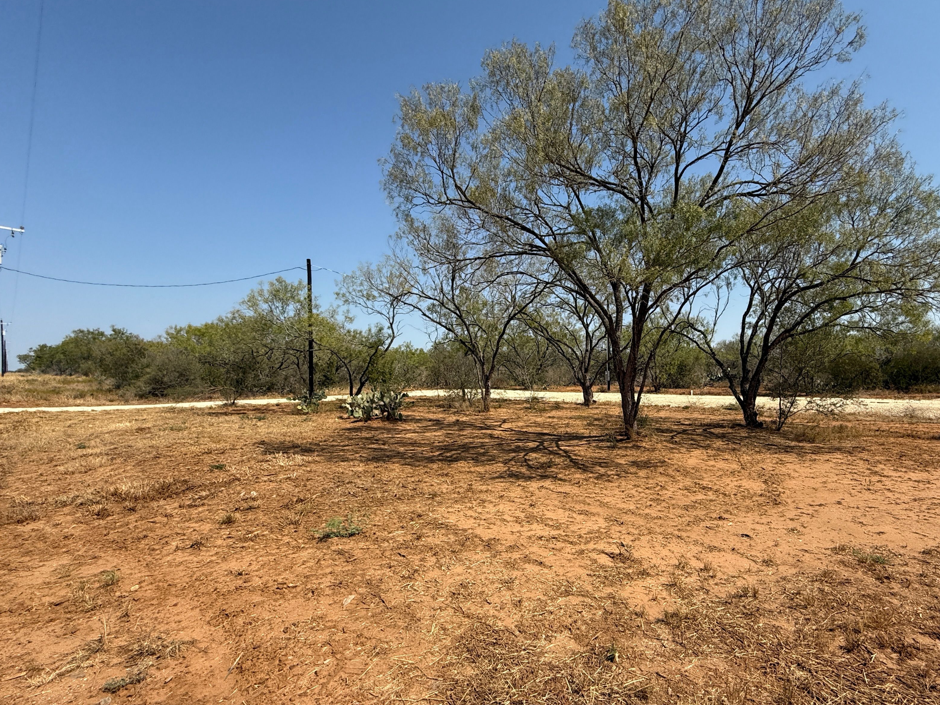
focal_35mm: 18
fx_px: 489
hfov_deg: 87.0
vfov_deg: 71.5
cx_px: 548
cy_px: 382
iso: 50
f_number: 2.2
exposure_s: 1/2410
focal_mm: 2.22
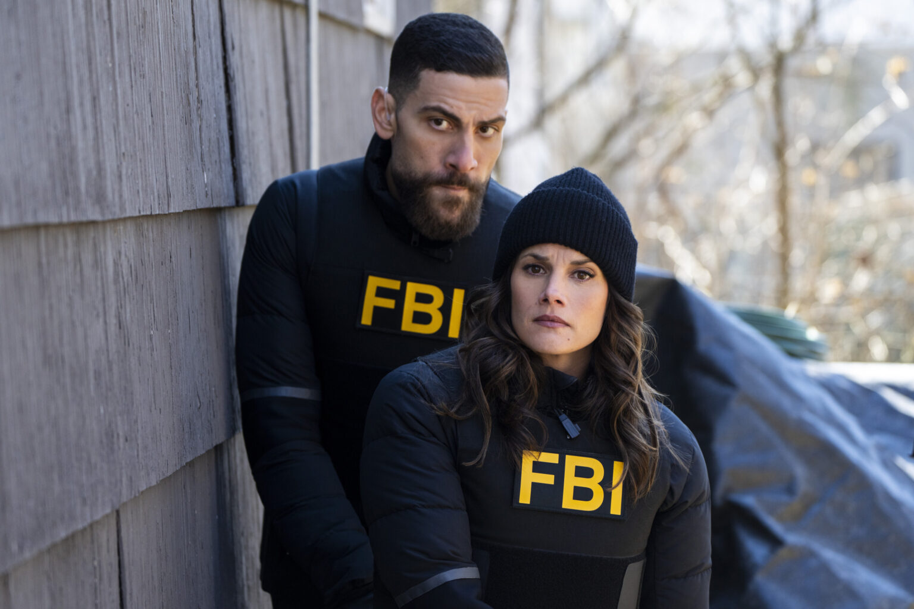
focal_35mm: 192
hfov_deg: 10.7
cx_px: 457
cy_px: 304
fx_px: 4874
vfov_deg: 7.2
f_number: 5.6
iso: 400
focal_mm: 192
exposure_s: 1/400
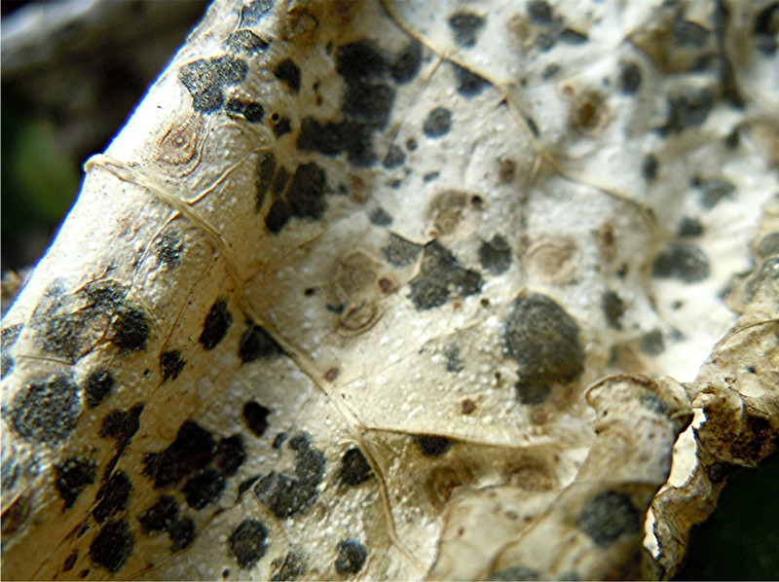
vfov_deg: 46.7
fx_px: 674
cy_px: 291
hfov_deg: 60.0
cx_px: 390
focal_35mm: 30
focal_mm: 5.4
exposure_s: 1/500
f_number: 3.5
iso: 100
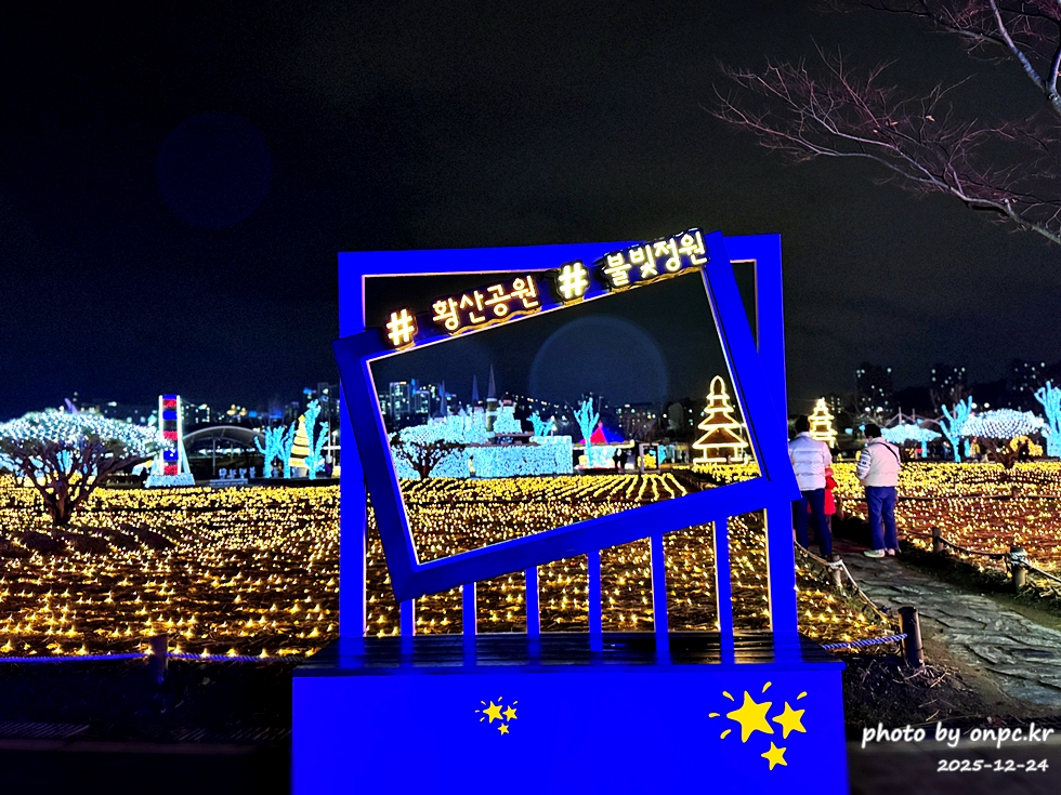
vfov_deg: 56.8
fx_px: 736
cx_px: 530
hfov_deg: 71.6
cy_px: 398
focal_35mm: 24
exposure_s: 1/60
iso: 640
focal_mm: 6.76
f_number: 1.78
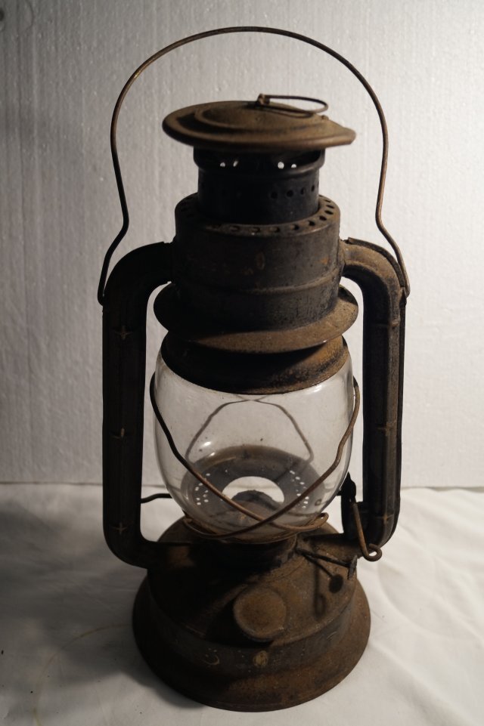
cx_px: 242
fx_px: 726
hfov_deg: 36.8
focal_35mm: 36
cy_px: 363
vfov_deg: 53.1
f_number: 4
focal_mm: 24
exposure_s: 1/60
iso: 1250
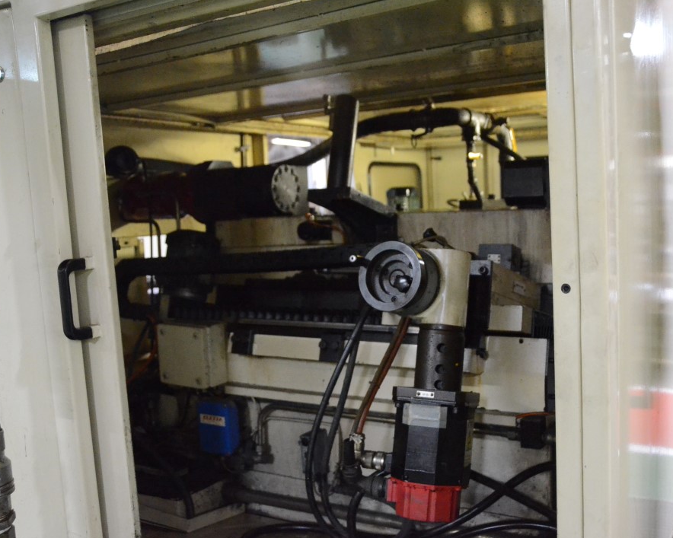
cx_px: 390
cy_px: 268
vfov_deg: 39.2
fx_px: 757
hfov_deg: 47.8
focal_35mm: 38
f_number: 4
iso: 6400
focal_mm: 22
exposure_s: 1/100
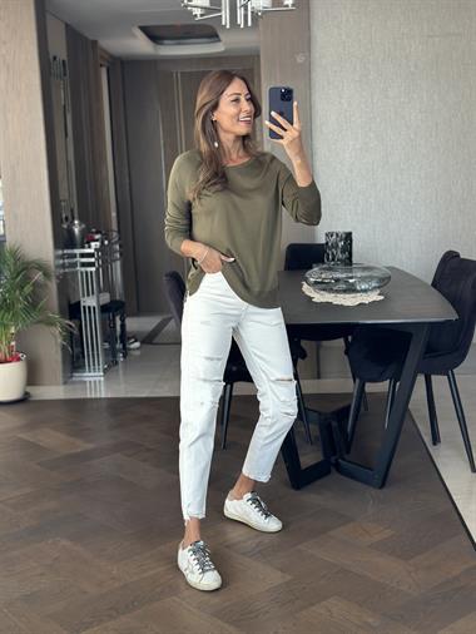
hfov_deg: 30.3
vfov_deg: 39.6
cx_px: 238
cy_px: 317
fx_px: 879
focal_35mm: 48
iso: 125
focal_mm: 6.86
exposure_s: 1/90
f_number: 1.78
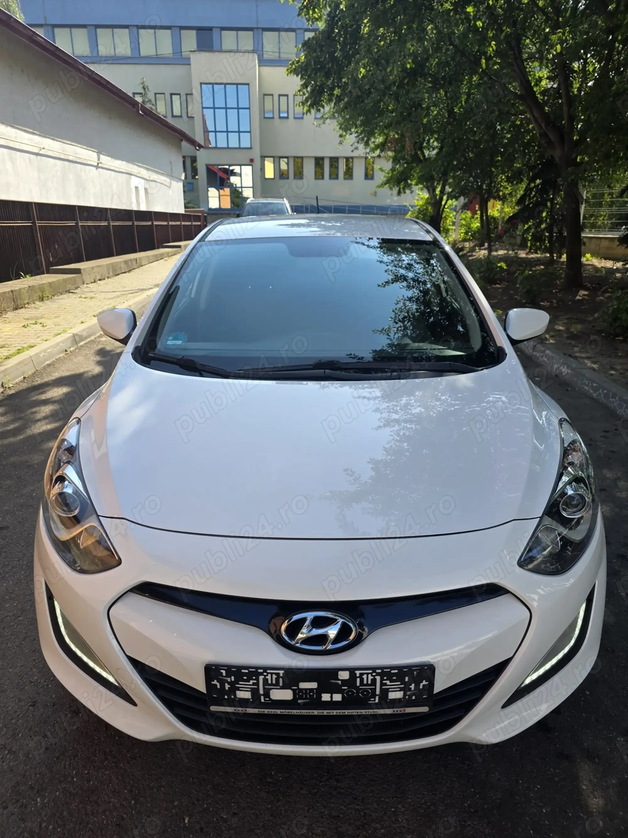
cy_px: 419
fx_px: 557
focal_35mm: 23
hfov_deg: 58.9
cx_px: 314
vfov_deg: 73.9
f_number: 1.7
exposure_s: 1/1476
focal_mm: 6.3
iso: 80
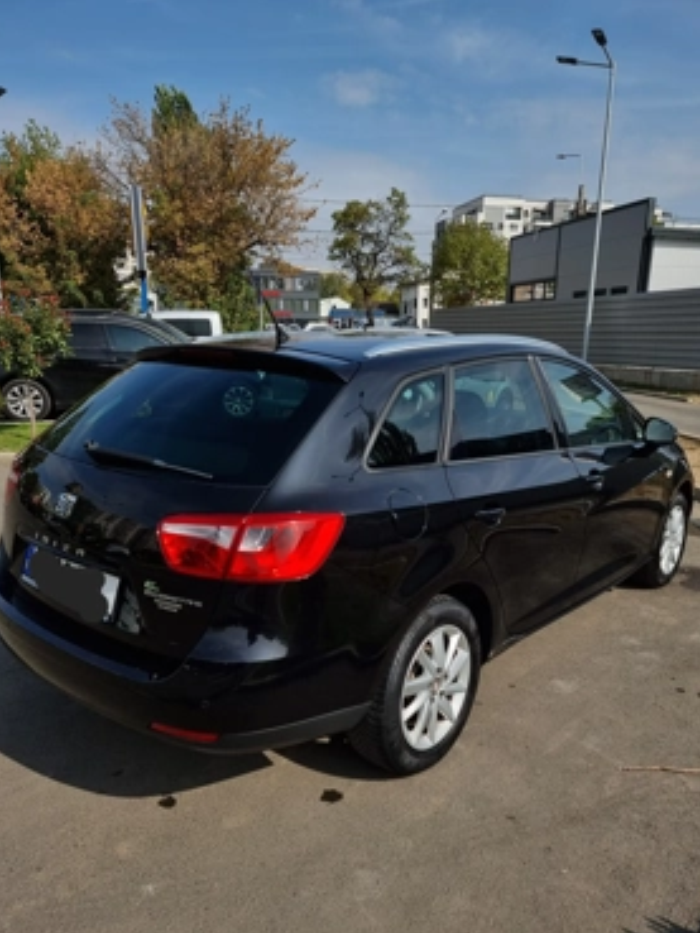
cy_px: 503
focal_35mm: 26
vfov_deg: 67.2
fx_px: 701
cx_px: 364
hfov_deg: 53.1
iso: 50
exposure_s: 1/3333
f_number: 1.8
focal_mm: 6.7
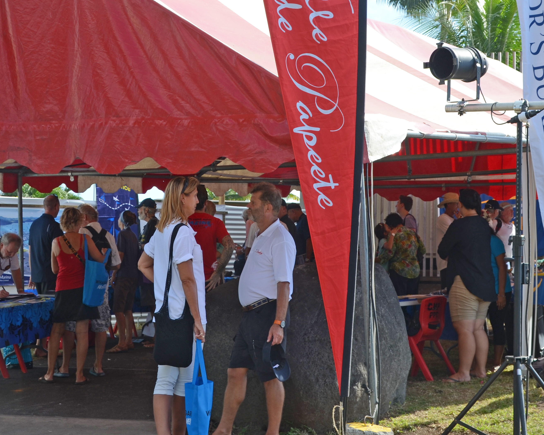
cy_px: 136
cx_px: 294
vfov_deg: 21.5
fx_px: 1141
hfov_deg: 26.8
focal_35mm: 71
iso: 100
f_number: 7.1
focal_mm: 27
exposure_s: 1/200
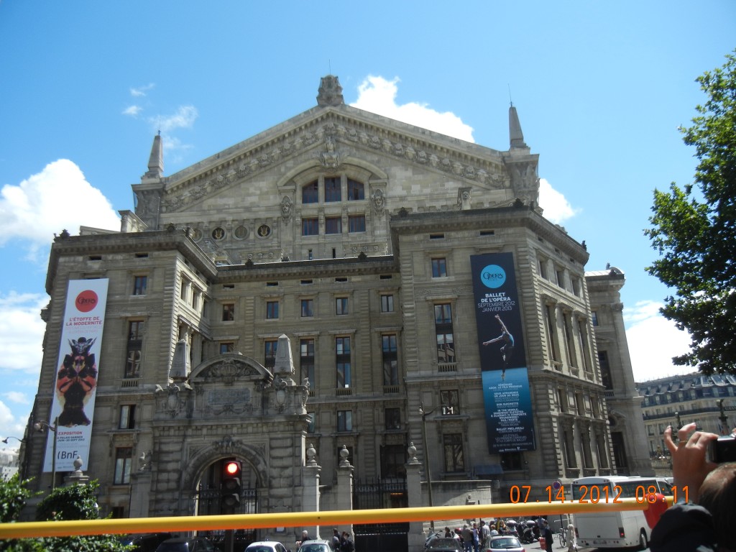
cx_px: 368
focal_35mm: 30
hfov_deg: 60.0
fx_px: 638
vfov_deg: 46.8
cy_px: 276
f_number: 7
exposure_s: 1/295
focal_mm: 5.4
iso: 160
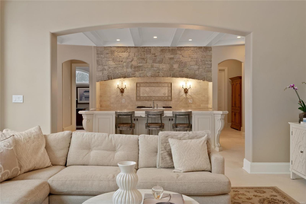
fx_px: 306
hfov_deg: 53.1
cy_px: 102
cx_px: 153
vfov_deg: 36.9
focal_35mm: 36
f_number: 7.1
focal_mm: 18
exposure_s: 1/4
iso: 400
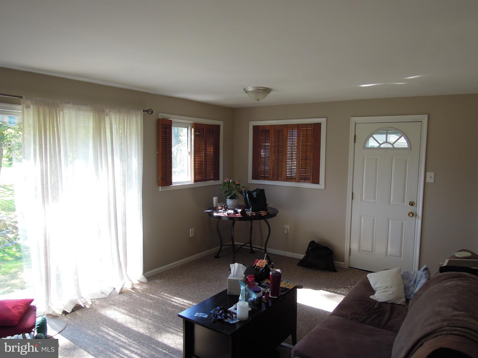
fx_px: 331
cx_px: 239
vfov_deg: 56.8
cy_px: 179
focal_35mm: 24
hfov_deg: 71.6
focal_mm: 4.3
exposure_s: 1/60
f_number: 2.8
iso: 160
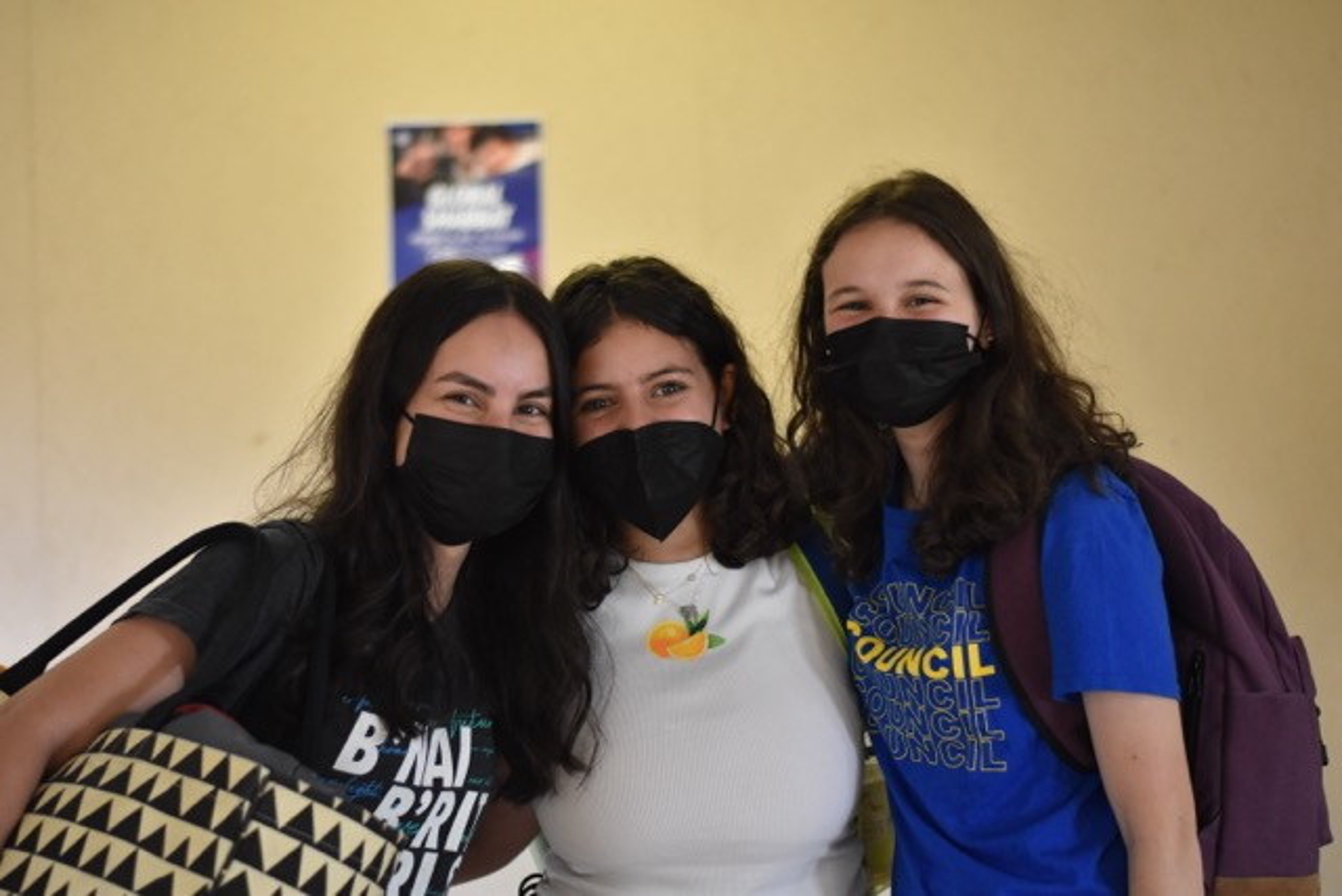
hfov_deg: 27.0
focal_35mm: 75
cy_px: 448
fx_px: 2796
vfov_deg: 18.2
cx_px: 671
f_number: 1.8
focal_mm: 50
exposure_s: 1/500
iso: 1600
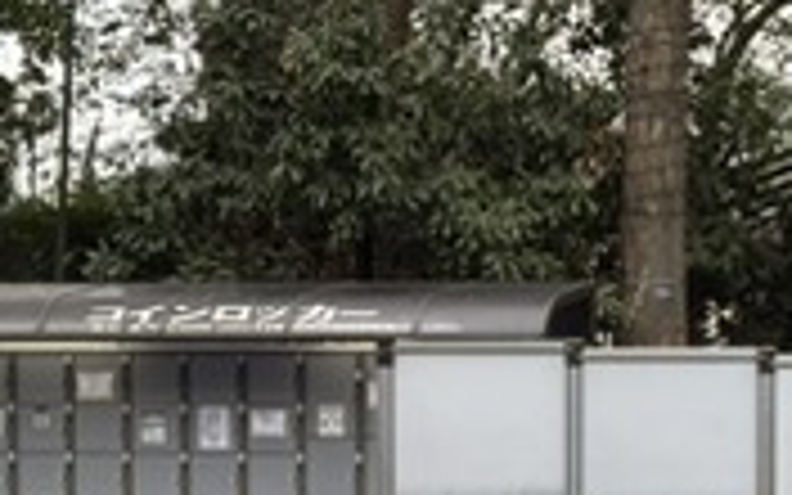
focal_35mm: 150
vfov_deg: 8.7
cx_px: 860
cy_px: 572
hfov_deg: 13.7
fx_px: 3238
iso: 32
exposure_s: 1/121
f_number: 1.6
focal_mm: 5.96
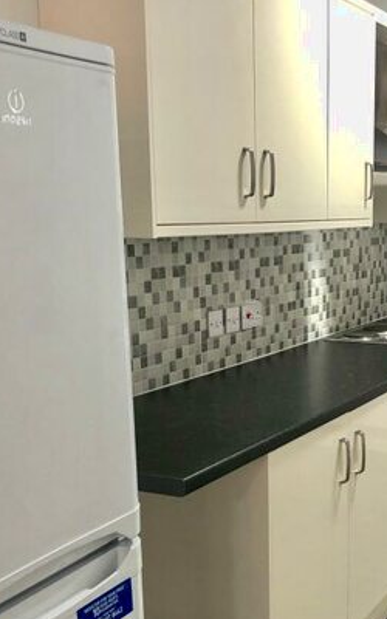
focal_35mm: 52
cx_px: 305
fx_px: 878
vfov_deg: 38.5
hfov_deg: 24.5
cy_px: 403
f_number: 1.8
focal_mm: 4
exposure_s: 1/20
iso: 40
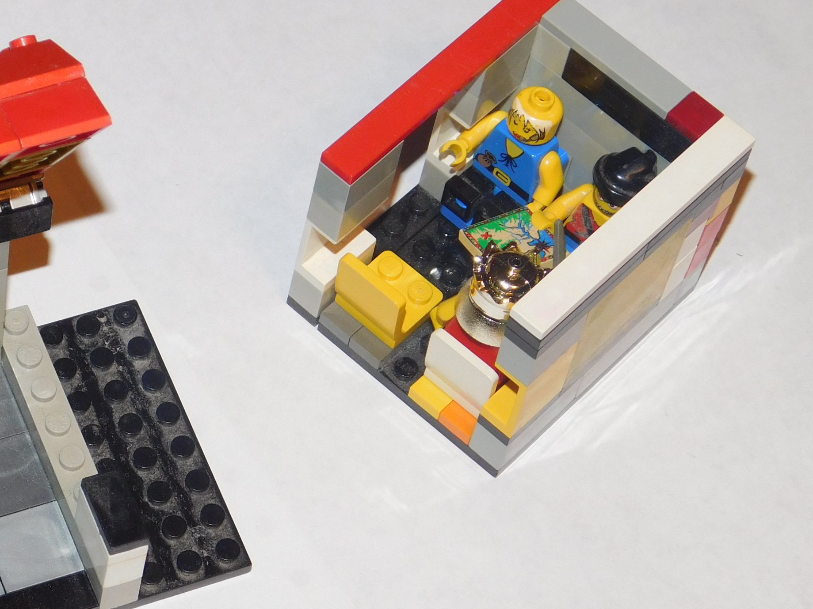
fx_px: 2959
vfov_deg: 11.8
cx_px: 132
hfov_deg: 15.5
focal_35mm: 126
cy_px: 348
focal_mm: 12.6
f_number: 4.3
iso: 200
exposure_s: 1/30
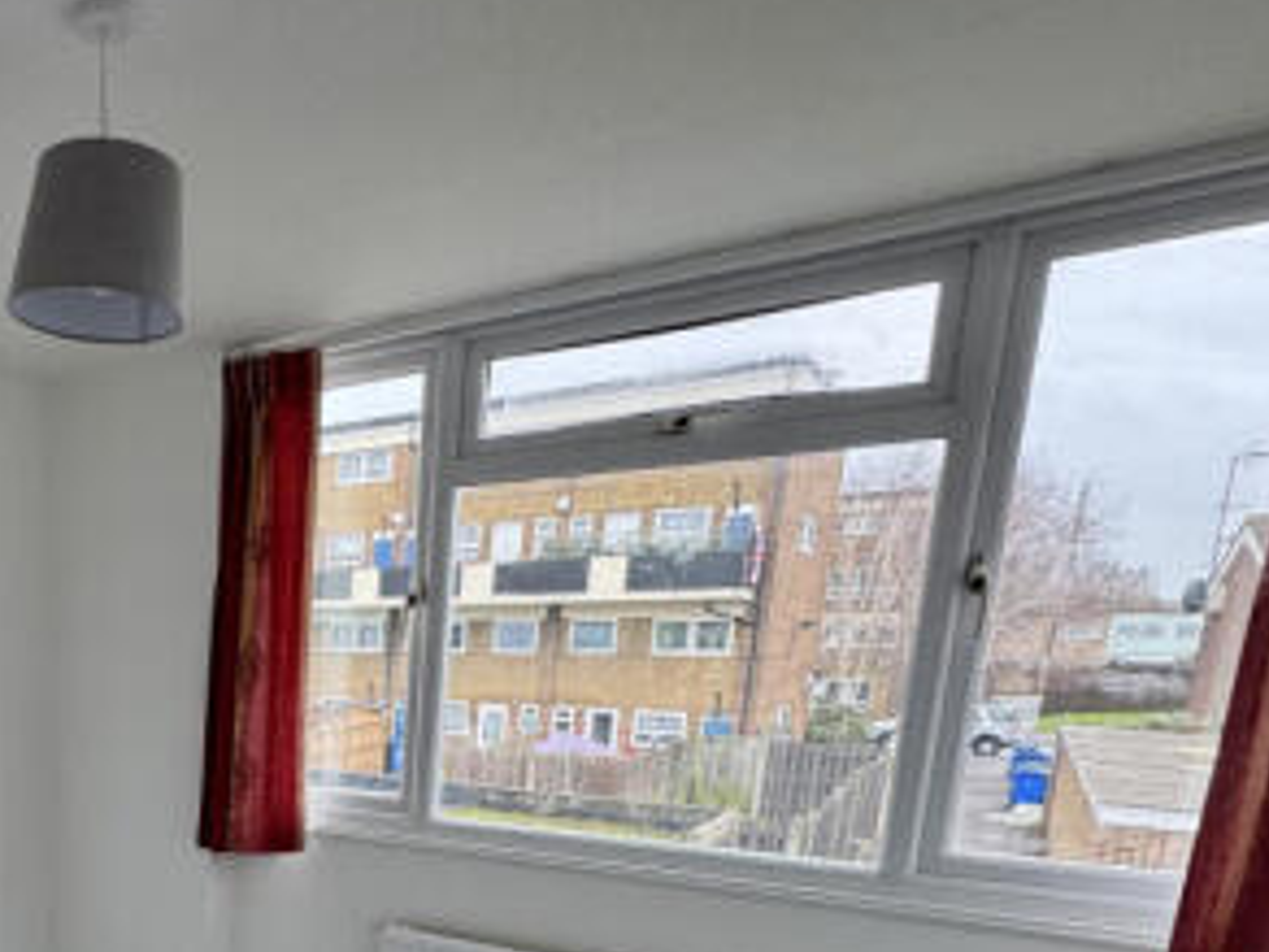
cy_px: 850
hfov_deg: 53.5
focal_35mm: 28
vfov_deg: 45.3
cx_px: 76
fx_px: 1026
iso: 100
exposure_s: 1/99
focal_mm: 2.22
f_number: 2.2
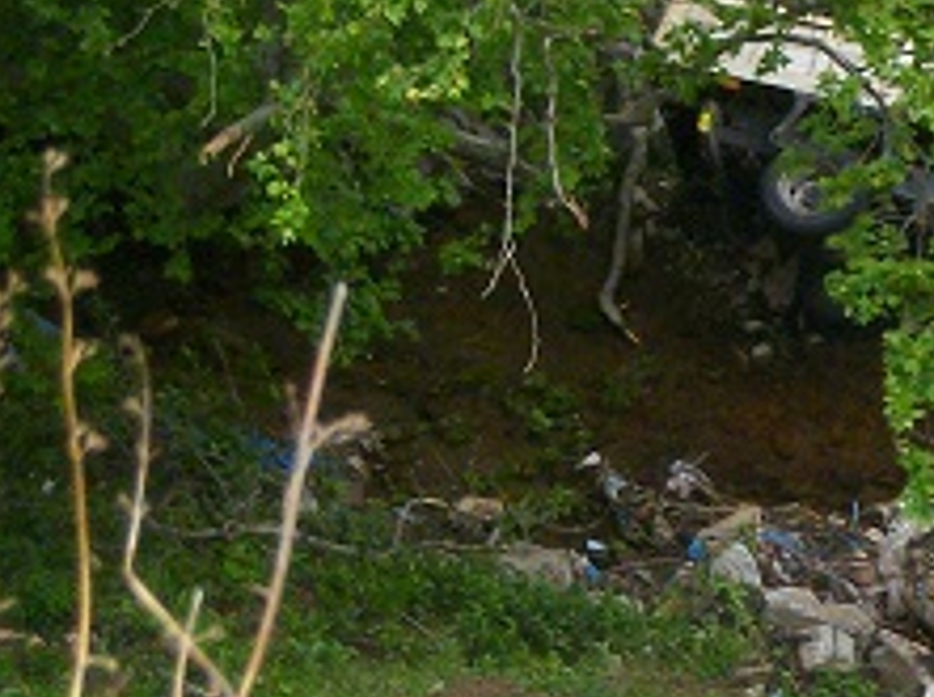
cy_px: 313
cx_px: 934
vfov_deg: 4.0
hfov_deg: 5.4
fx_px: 9967
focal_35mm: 370
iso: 197
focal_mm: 17.1
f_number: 5.3
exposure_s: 1/125
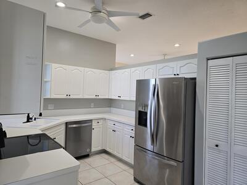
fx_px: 164
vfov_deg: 58.9
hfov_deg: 73.9
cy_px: 92
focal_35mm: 23
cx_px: 124
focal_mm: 6.3
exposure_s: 1/120
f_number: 1.7
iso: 100
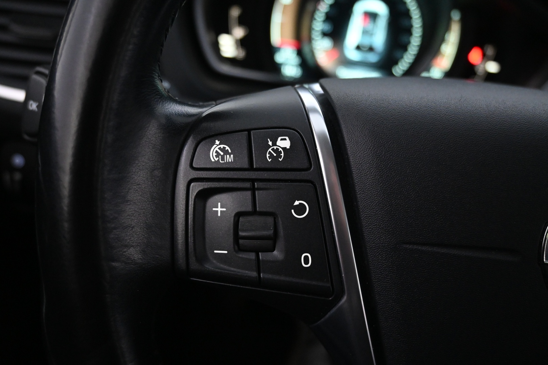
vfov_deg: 40.8
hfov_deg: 58.3
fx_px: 491
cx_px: 274
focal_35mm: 32
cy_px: 182
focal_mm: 21.5
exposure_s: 1/30
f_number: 4
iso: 3600
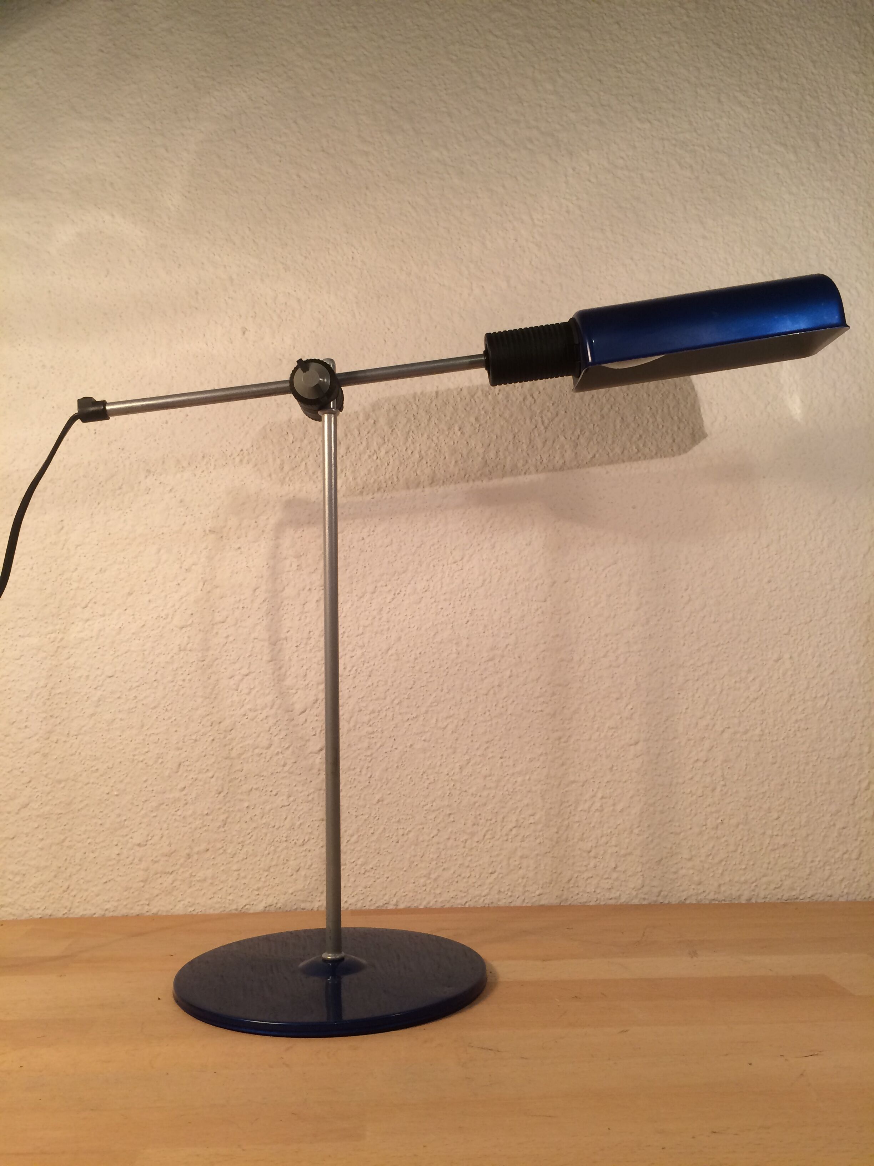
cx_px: 437
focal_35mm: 29
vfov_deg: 61.7
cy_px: 583
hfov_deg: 48.2
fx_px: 976
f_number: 2.2
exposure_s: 1/33
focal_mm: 4.15
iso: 50
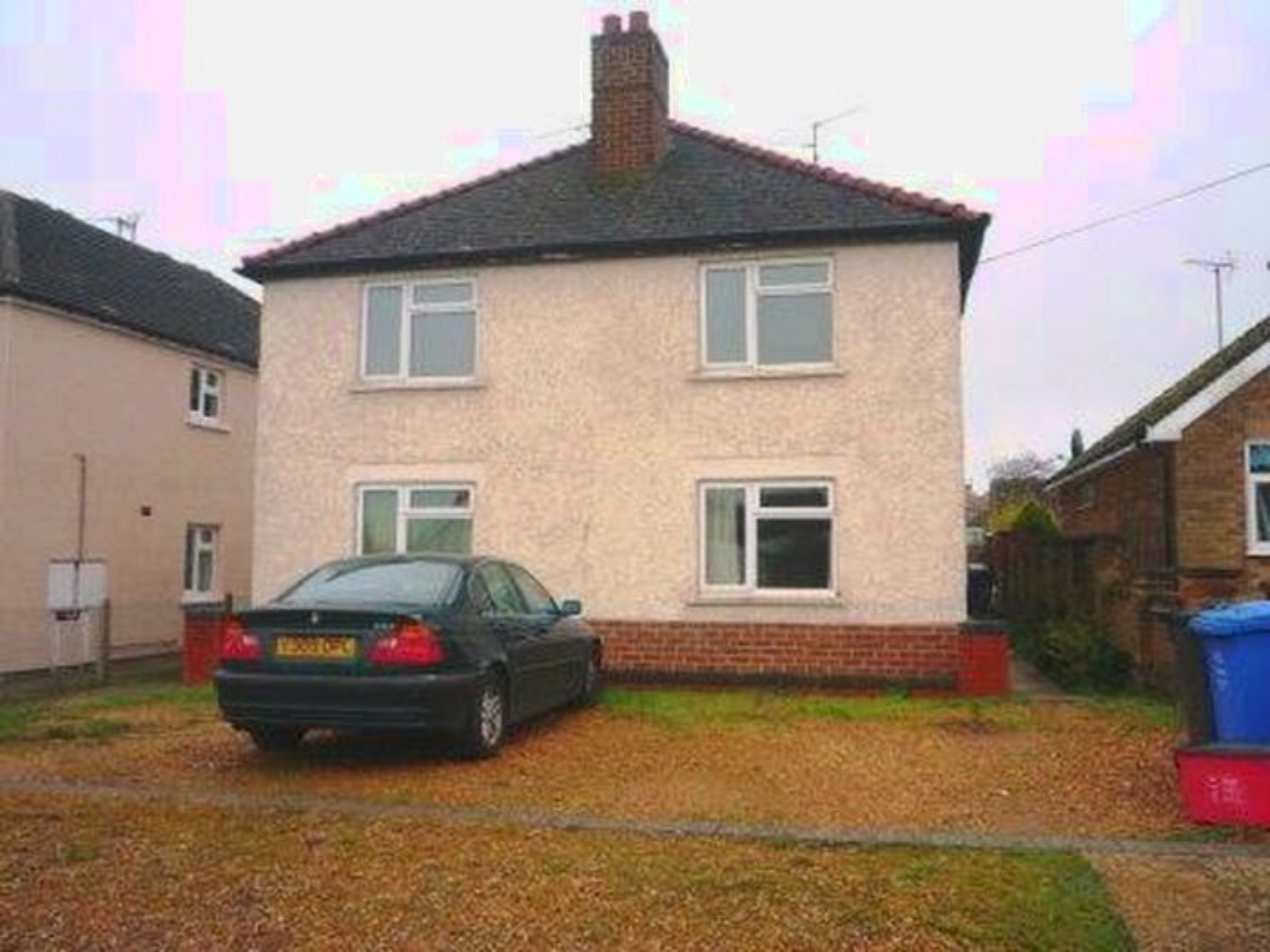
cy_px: 476
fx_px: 1101
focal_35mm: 30
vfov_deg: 46.8
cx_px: 635
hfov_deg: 60.0
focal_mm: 5.2
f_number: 3.3
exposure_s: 1/100
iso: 100
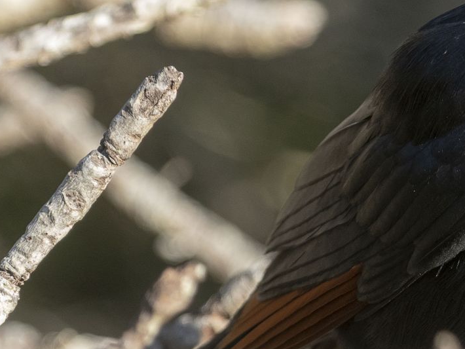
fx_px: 9957
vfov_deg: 2.0
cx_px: 443
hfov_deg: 2.7
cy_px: 209
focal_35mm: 741
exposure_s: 1/400
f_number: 5.6
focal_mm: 190
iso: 400
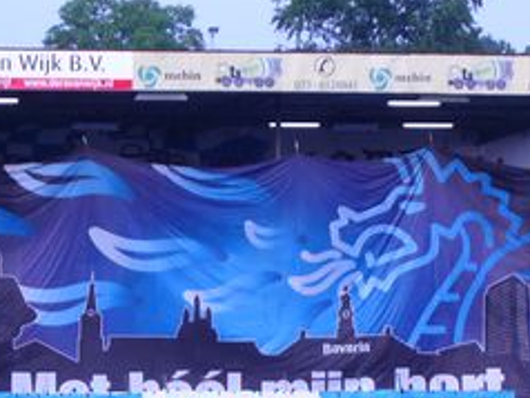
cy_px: 355
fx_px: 3847
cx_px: 178
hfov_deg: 7.9
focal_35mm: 251
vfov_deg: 5.9
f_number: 4.9
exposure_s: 1/80
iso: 100
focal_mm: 17.4
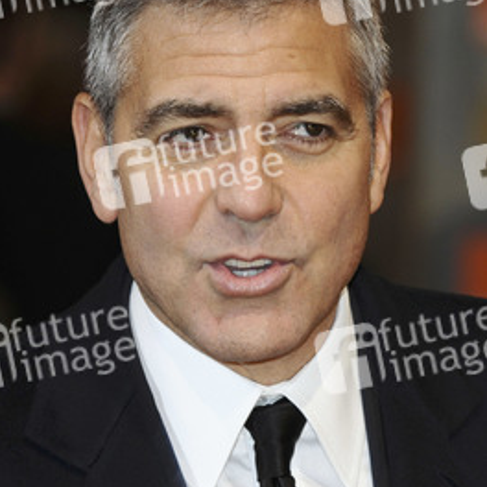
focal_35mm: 280
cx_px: 243
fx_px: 4451
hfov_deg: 6.3
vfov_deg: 6.3
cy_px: 258
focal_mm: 145
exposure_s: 1/200
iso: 320
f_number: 4.5
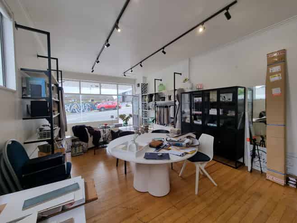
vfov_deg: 89.9
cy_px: 112
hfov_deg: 106.2
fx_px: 111
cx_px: 148
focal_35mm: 13
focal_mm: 2.2
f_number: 2.2
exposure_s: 1/180
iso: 50
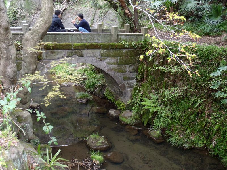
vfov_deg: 39.7
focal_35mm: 36
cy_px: 85
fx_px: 236
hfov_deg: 51.4
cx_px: 114
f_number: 4.5
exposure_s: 1/13
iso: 200
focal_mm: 6.45
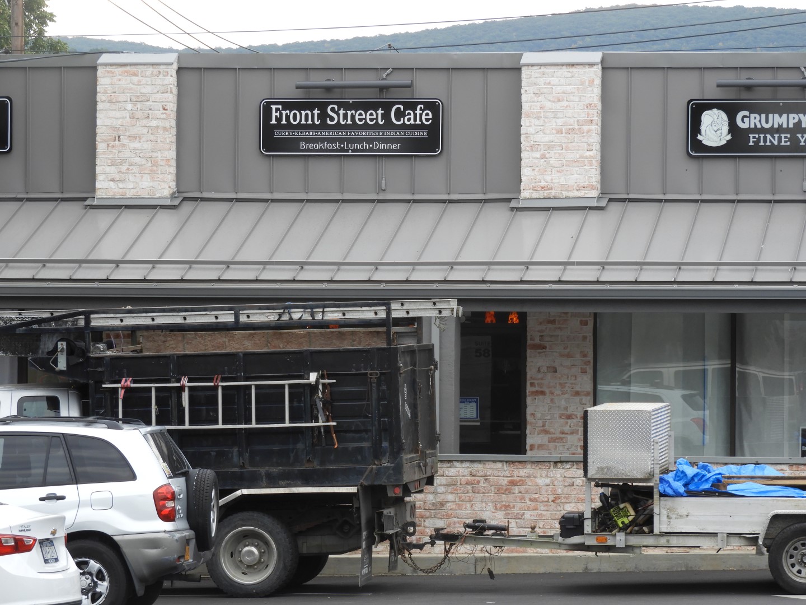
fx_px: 4657
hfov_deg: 9.9
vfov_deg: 7.4
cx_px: 403
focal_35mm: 200
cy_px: 302
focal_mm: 35.8
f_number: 5.3
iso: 100
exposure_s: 1/100
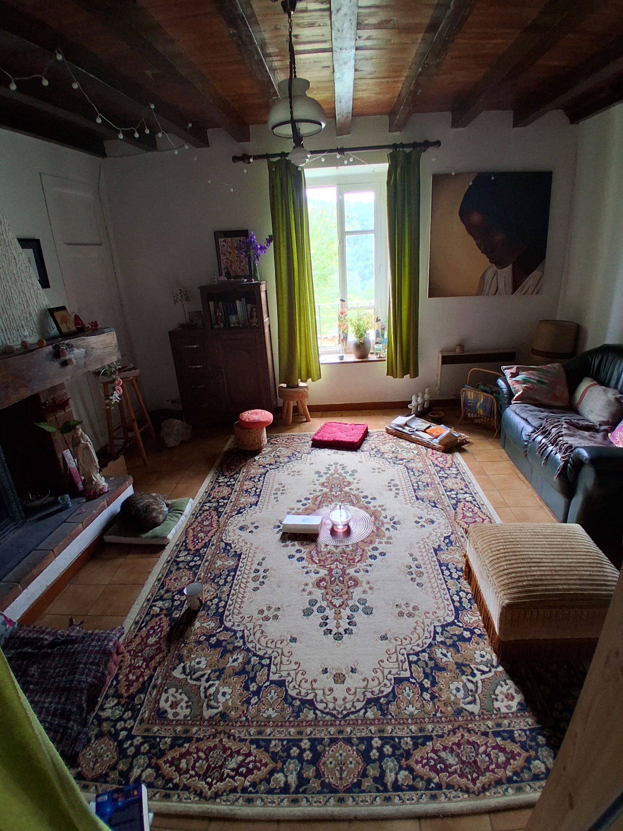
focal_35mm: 17
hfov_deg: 74.7
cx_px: 312
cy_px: 416
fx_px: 408
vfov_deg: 91.0
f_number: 2.2
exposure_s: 1/50
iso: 200
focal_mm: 1.4
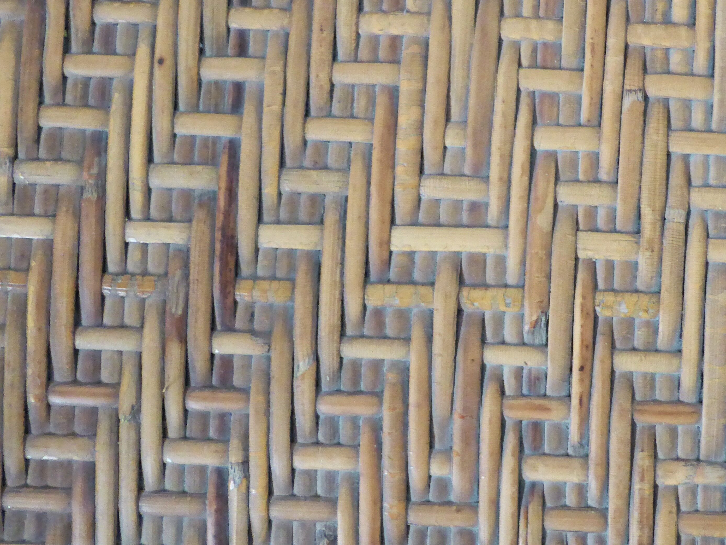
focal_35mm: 44
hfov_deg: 41.9
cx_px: 527
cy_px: 256
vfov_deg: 32.9
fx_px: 923
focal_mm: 4.3
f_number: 3.3
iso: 400
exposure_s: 1/15
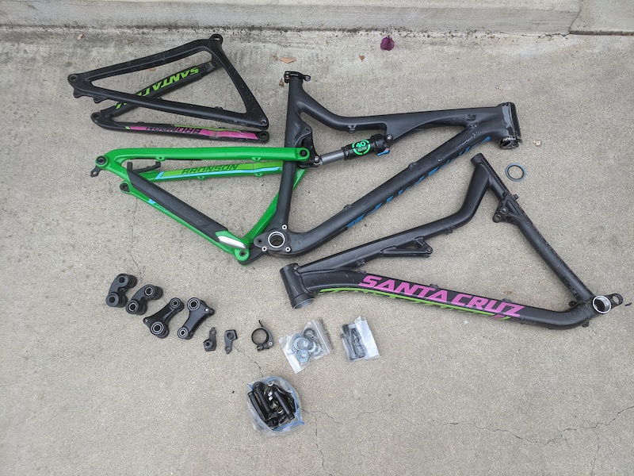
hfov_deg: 67.3
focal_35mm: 26
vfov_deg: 53.1
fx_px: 476
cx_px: 317
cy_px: 238
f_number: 2
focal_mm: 4.67
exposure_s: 1/270
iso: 50
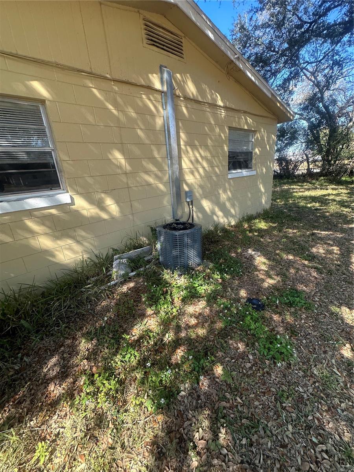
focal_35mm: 14
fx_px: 191
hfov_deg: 85.7
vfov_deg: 102.1
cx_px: 177
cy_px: 236
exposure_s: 1/276
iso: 40
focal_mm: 2.22
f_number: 2.2
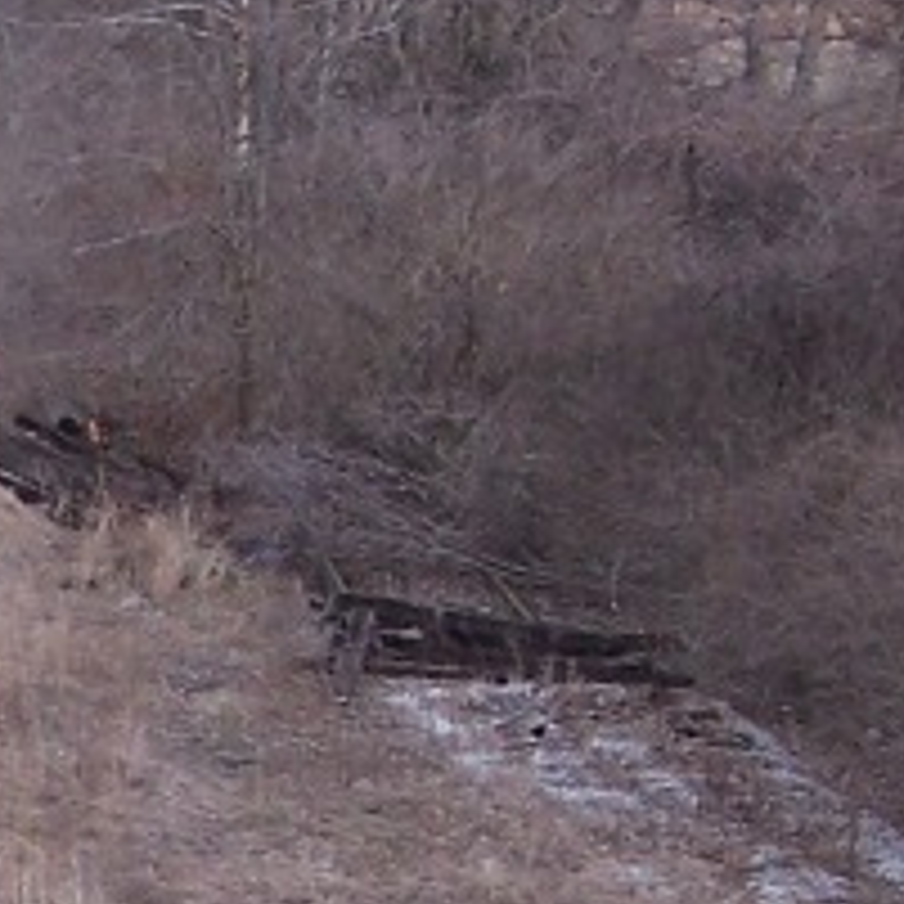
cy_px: 1066
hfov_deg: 9.9
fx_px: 5052
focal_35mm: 171
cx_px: -427
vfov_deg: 10.1
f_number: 2.8
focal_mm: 6.3
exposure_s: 1/350
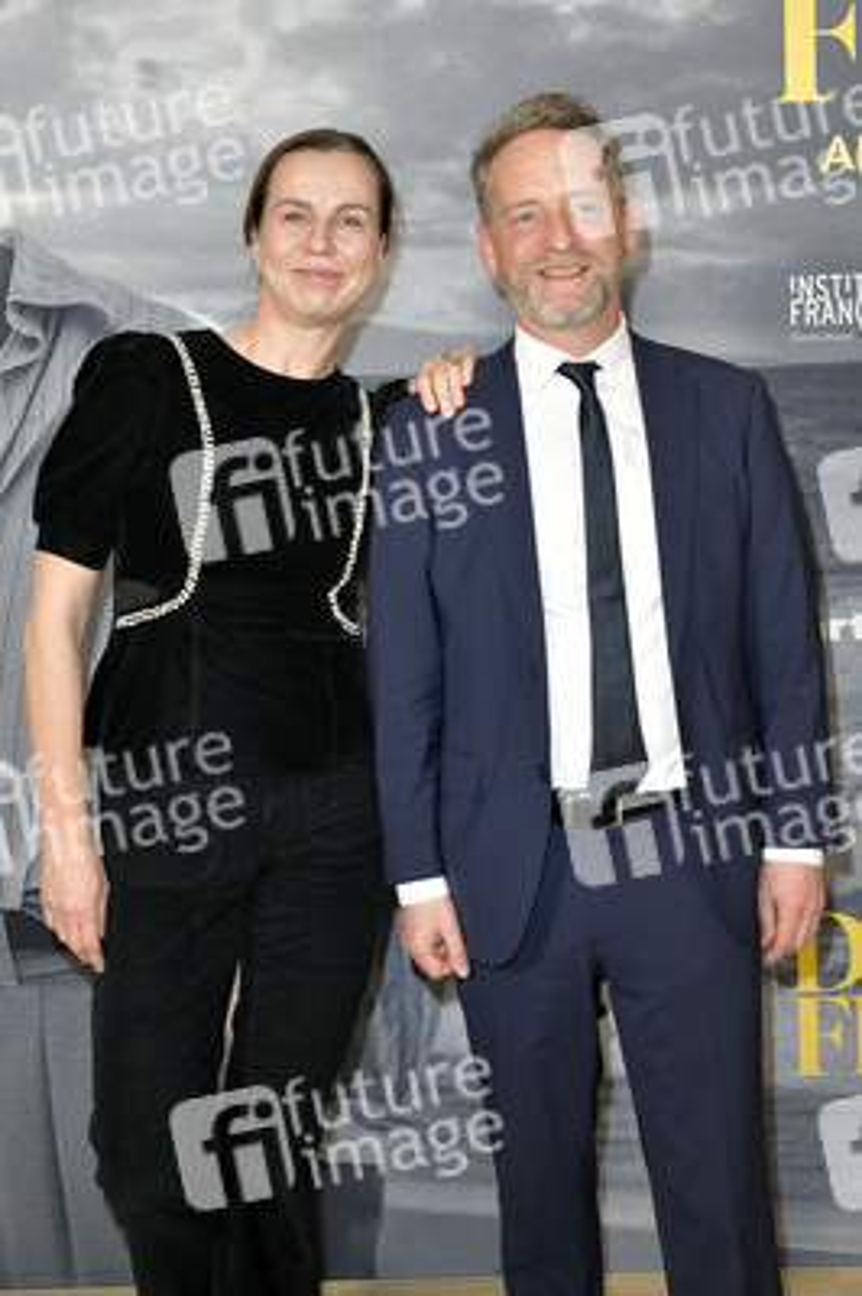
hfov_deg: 26.9
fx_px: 1799
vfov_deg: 39.6
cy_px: 648
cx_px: 431
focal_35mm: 50
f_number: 5.6
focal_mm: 50
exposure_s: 1/125
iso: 1600
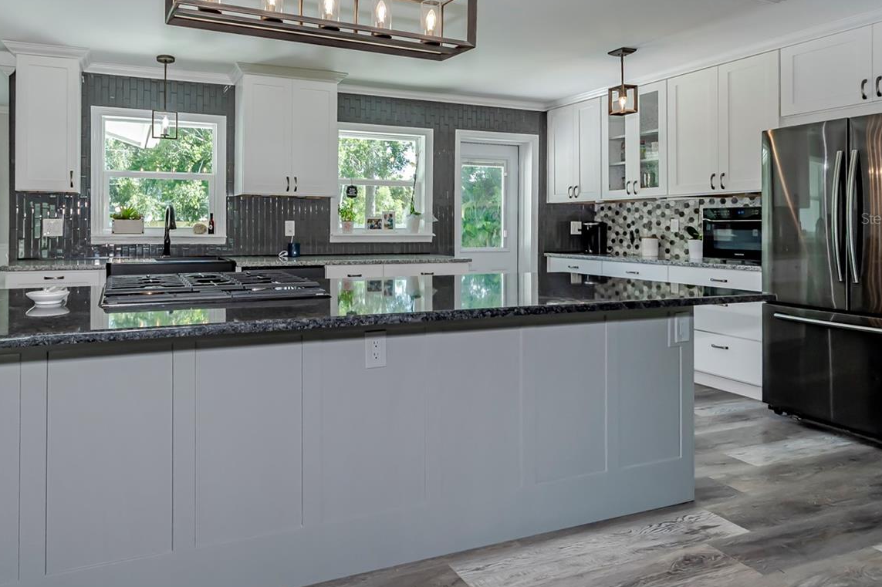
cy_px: 218
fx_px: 514
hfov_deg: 79.2
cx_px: 313
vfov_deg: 58.7
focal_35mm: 21
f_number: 4.5
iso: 400
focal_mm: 10
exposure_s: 1/160
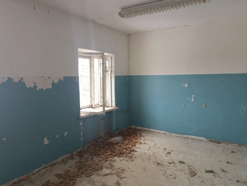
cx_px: 124
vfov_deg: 54.9
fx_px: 178
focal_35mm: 25
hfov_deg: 69.4
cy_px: 93
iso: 160
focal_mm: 4.71
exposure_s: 1/50
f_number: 1.7
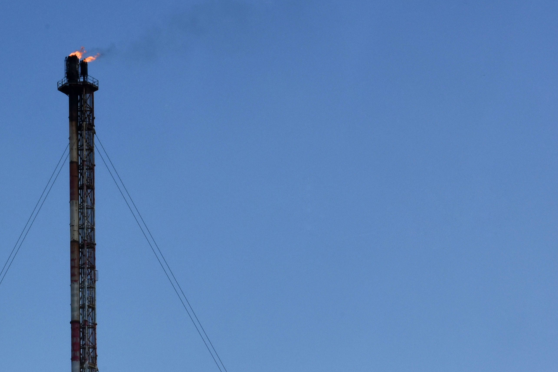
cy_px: 472
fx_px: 2217
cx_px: -191
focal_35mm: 143
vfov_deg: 9.4
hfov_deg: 13.7
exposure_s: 1/320
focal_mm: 50
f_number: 20
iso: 400
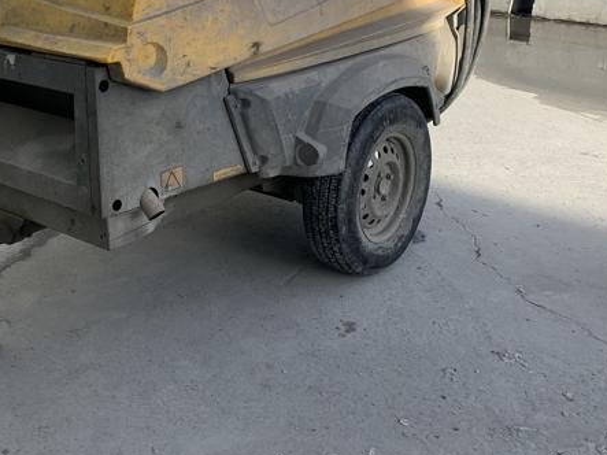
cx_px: 143
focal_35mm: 47
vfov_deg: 30.5
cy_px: 137
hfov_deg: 39.2
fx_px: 824
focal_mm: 4.25
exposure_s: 1/590
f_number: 1.8
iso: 25
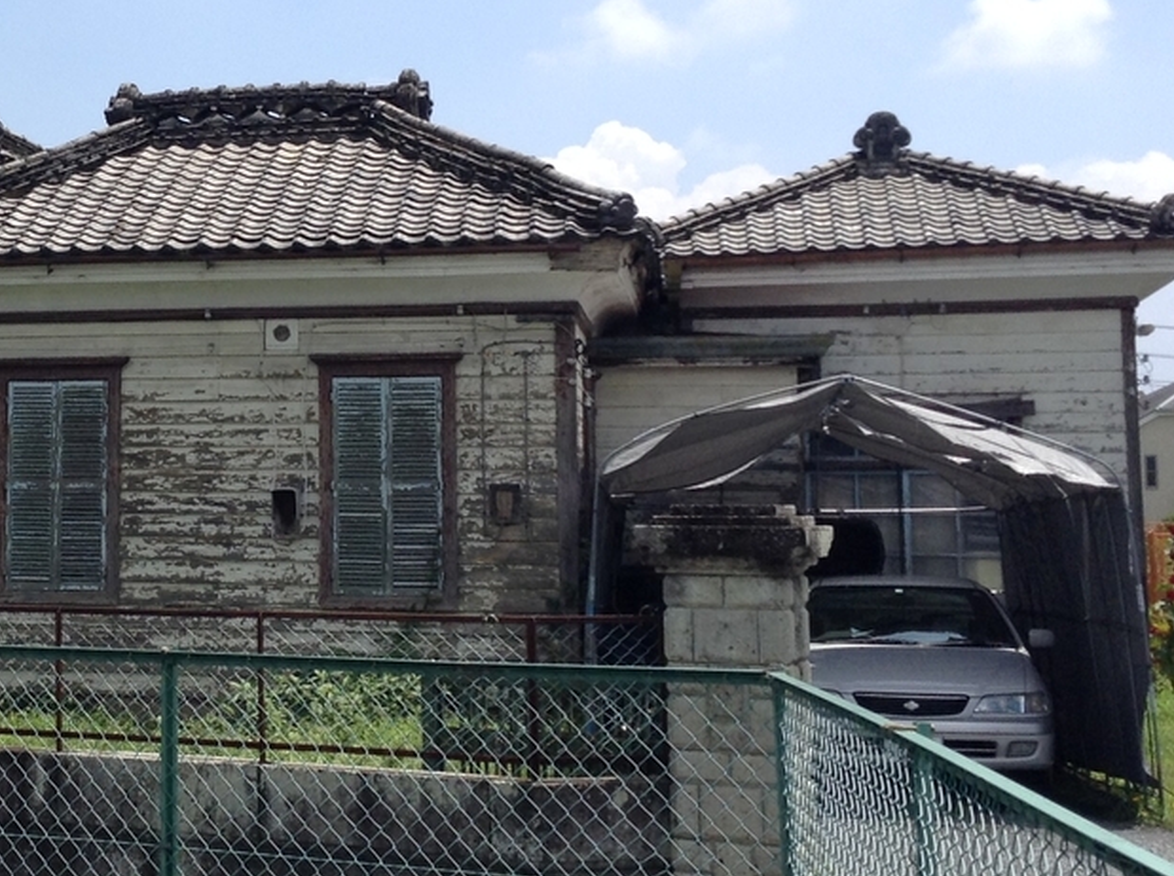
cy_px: 322
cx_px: 156
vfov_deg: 22.8
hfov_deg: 29.3
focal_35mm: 64
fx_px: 2167
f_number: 2.4
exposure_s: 1/1233
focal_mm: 3.3
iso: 25
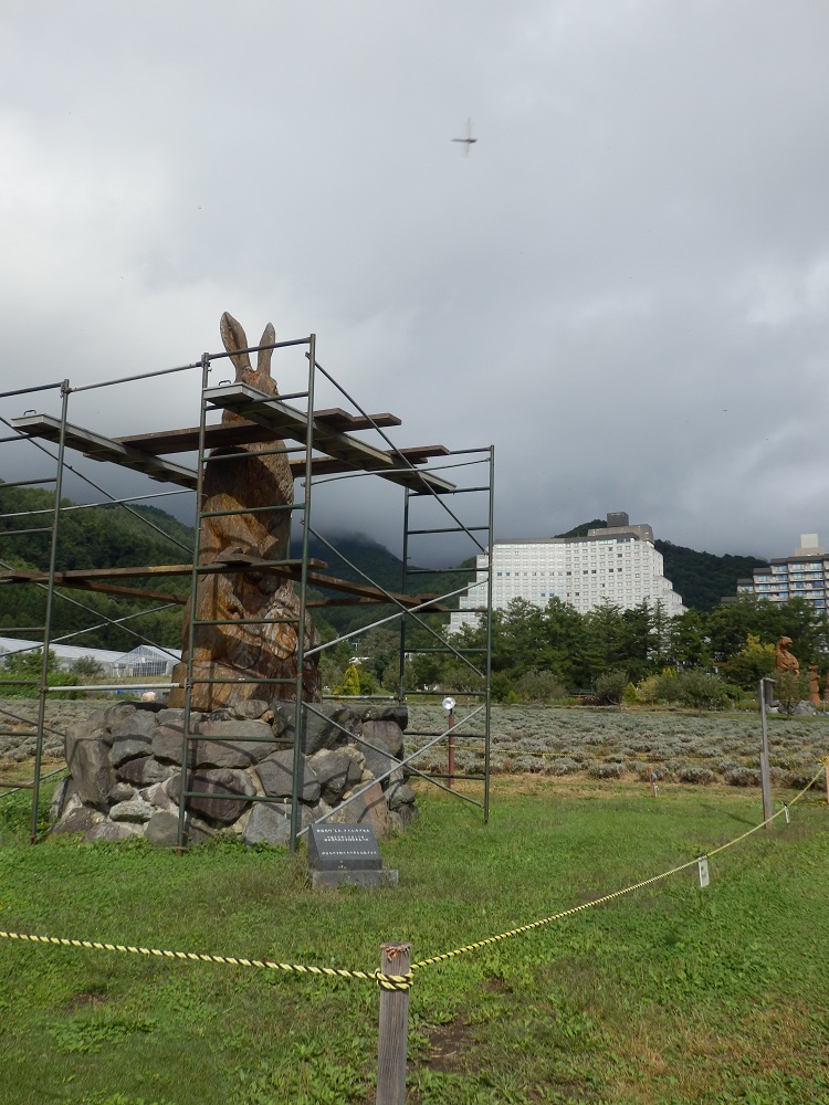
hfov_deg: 46.8
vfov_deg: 60.0
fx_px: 958
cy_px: 552
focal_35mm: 30
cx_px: 414
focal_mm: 5.5
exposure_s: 1/160
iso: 80
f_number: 9.4
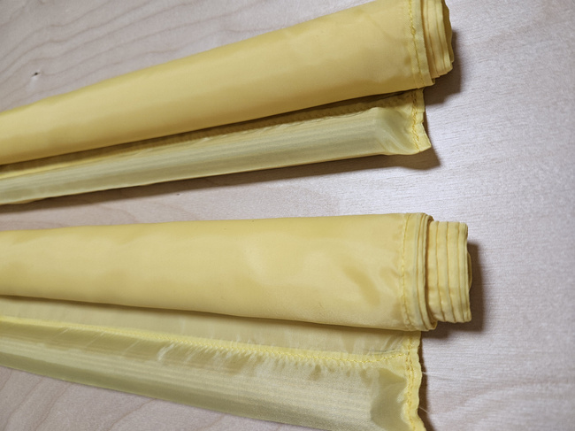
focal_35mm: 23
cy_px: 216
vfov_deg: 58.8
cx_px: 288
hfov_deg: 73.9
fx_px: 382
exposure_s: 1/100
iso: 100
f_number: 1.8
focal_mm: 5.4
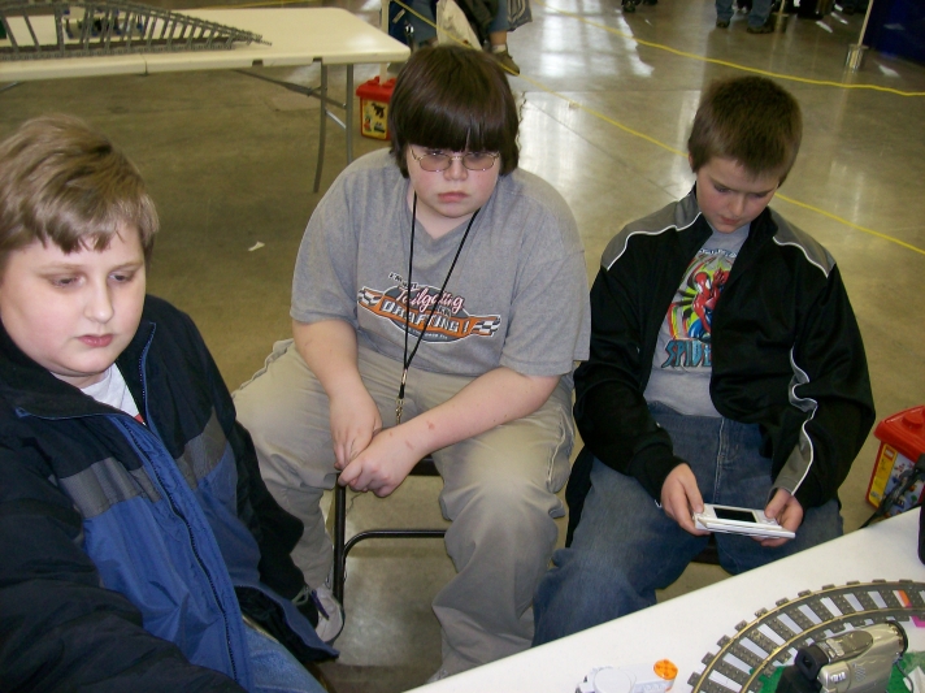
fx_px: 961
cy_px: 346
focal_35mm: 36
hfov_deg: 51.4
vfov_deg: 39.6
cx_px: 462
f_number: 2.7
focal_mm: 6
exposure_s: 1/64
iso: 80
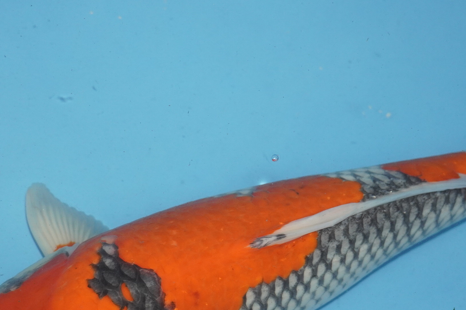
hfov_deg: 20.4
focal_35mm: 100
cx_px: 247
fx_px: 1293
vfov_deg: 13.6
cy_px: 243
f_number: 4.5
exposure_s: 1/160
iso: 1000
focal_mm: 36
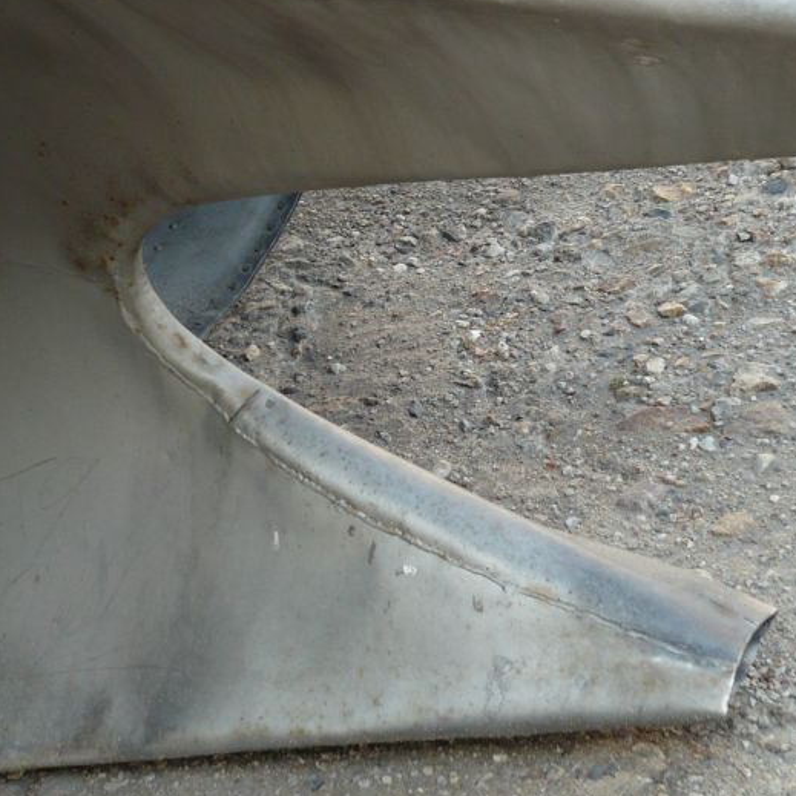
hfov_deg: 28.1
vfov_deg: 28.0
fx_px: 1587
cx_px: 462
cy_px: 275
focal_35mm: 61
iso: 100
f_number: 2.8
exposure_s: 1/80
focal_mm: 5.8
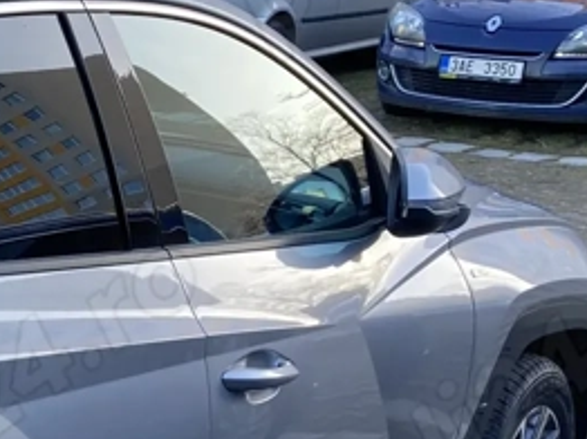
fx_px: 1813
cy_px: 466
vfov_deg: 13.6
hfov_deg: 16.6
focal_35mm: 107
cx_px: -309
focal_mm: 3.99
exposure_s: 1/149
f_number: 1.8
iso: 20
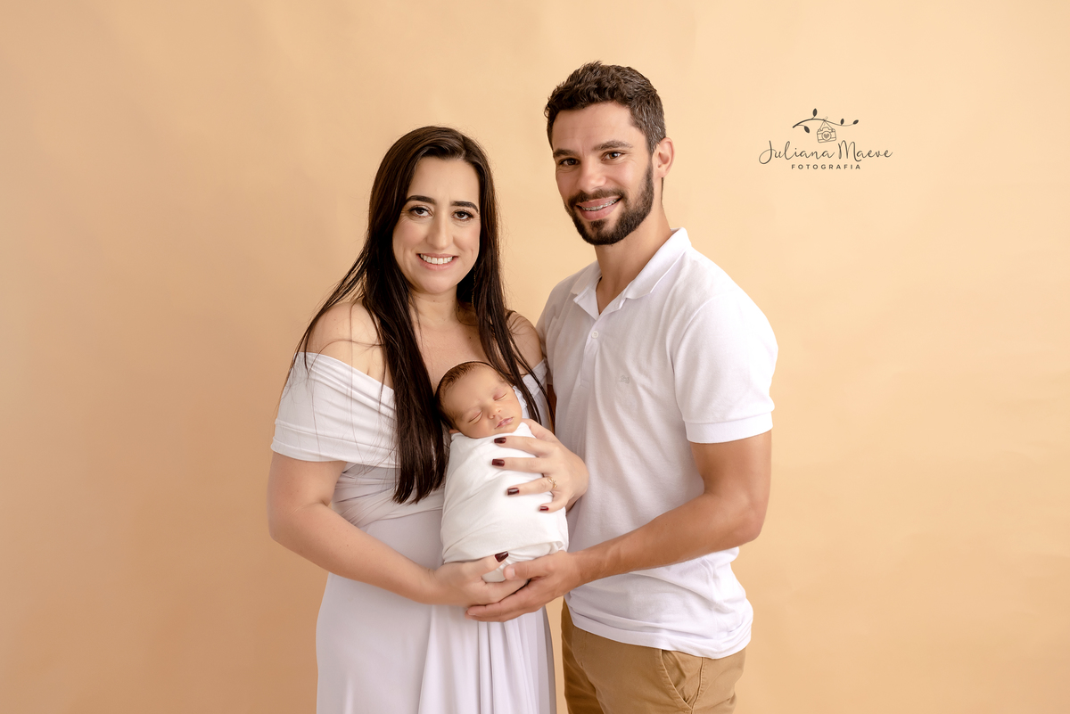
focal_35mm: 35
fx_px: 1041
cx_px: 535
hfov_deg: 54.4
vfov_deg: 37.9
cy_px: 357
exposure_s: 1/100
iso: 250
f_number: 3.5
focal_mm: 35
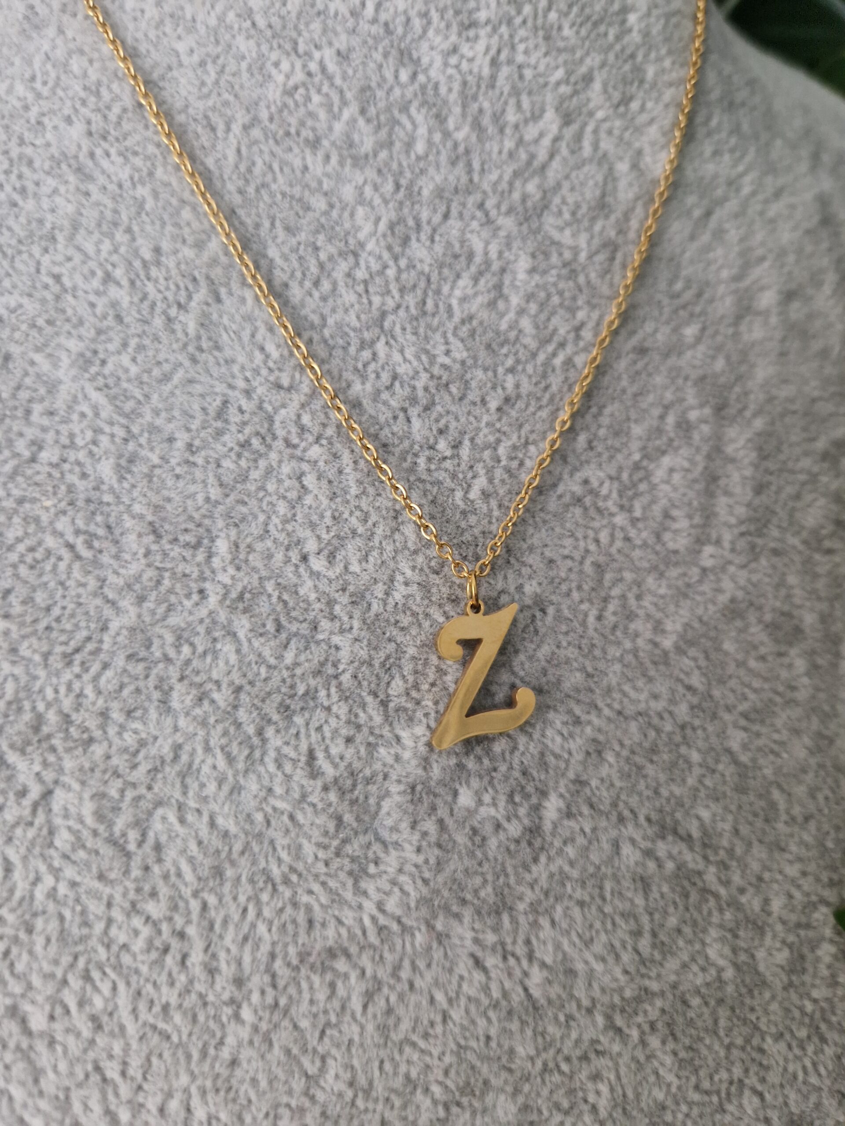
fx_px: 749
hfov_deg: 58.9
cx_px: 422
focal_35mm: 23
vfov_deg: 73.9
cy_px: 563
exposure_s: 1/33
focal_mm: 5.4
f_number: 1.8
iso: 640
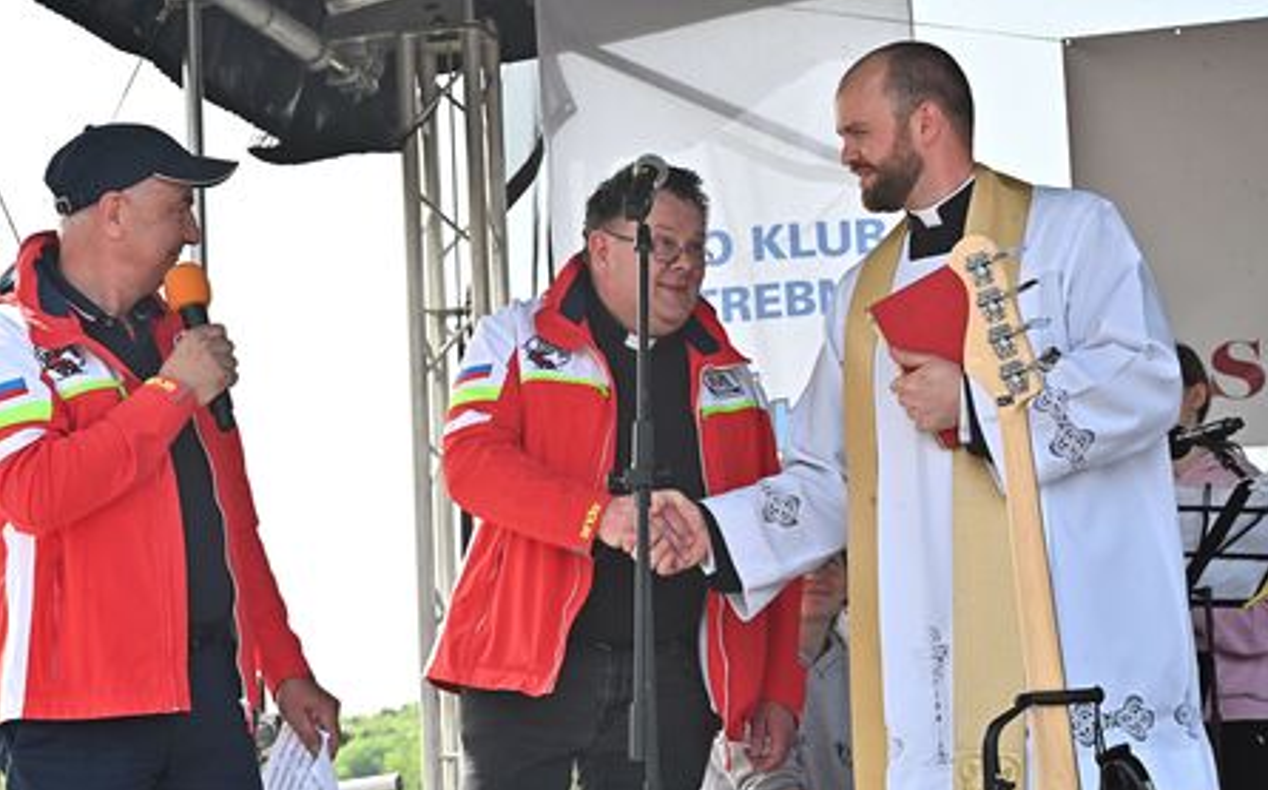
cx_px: 637
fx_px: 3626
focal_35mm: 105
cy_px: 378
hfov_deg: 19.8
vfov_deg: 12.4
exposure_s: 1/640
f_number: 13
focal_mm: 102
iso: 1600
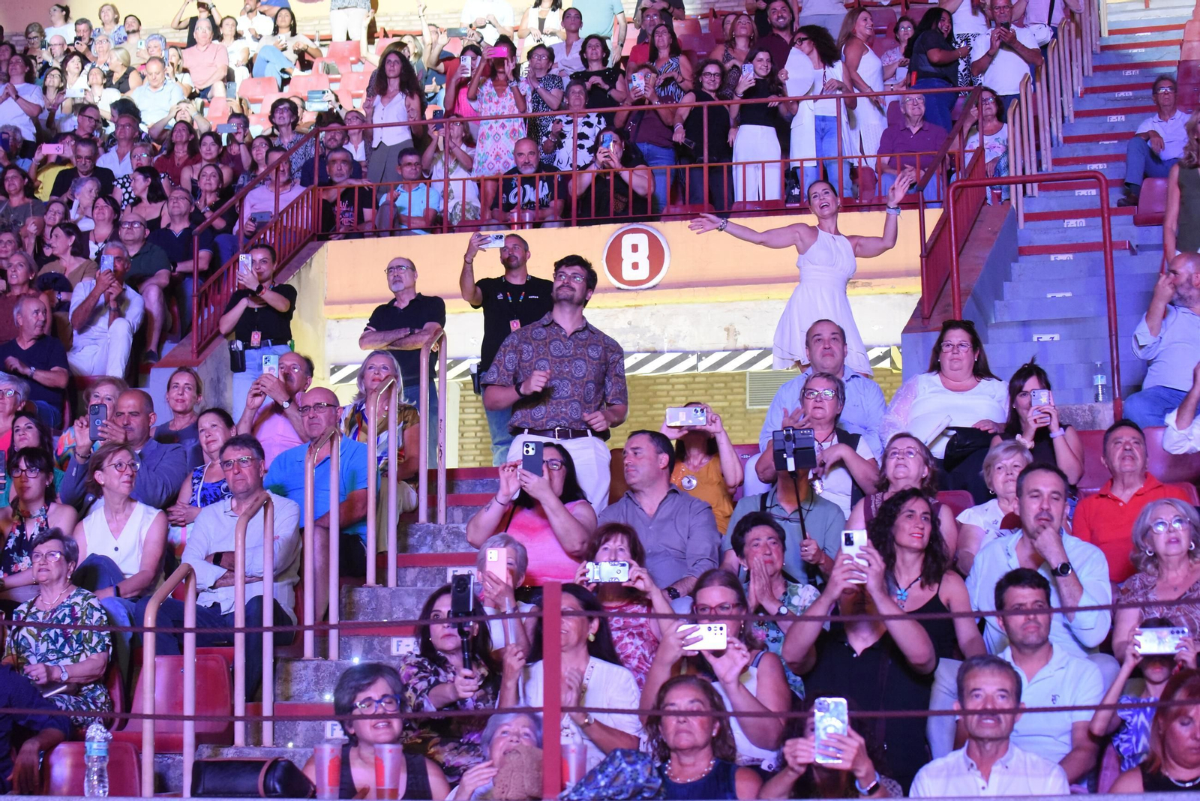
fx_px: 2334
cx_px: 600
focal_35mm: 70
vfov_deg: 19.5
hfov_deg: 28.8
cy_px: 400
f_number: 4
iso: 10000
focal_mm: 70
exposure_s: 1/125
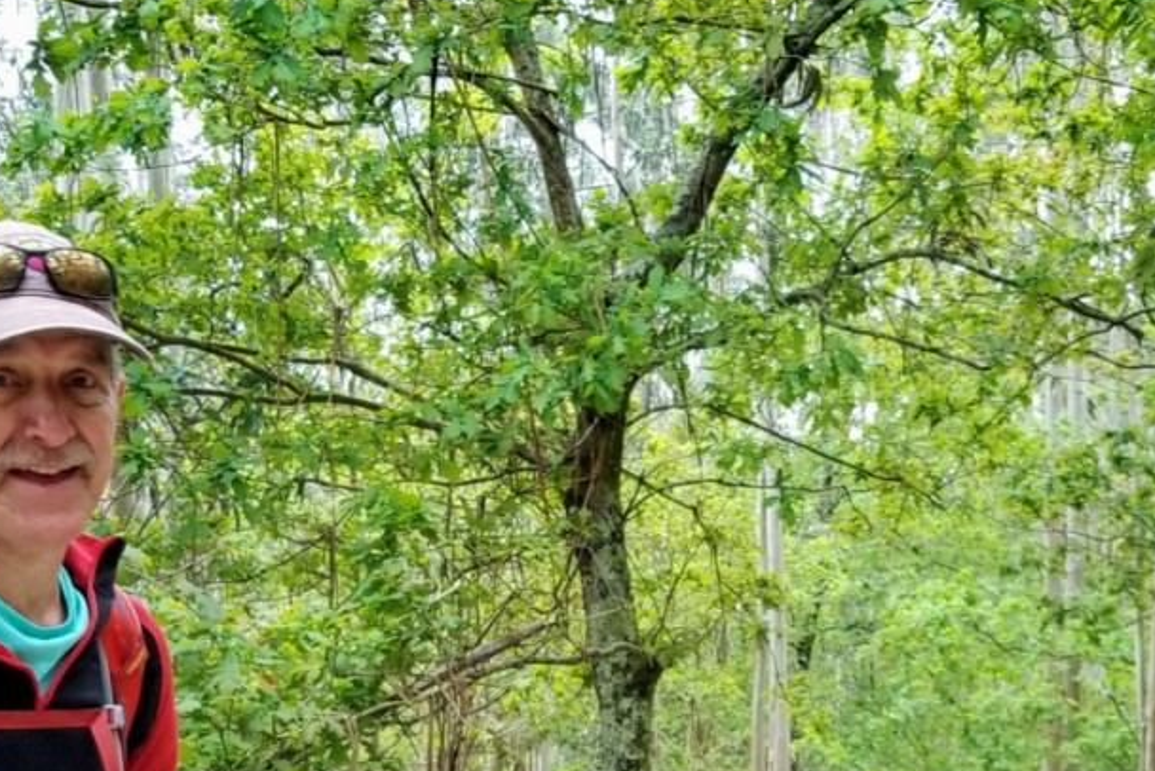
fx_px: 2054
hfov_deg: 31.3
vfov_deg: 20.6
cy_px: 754
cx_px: 672
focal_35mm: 64
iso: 160
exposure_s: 1/40
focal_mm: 4.3
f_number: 1.7
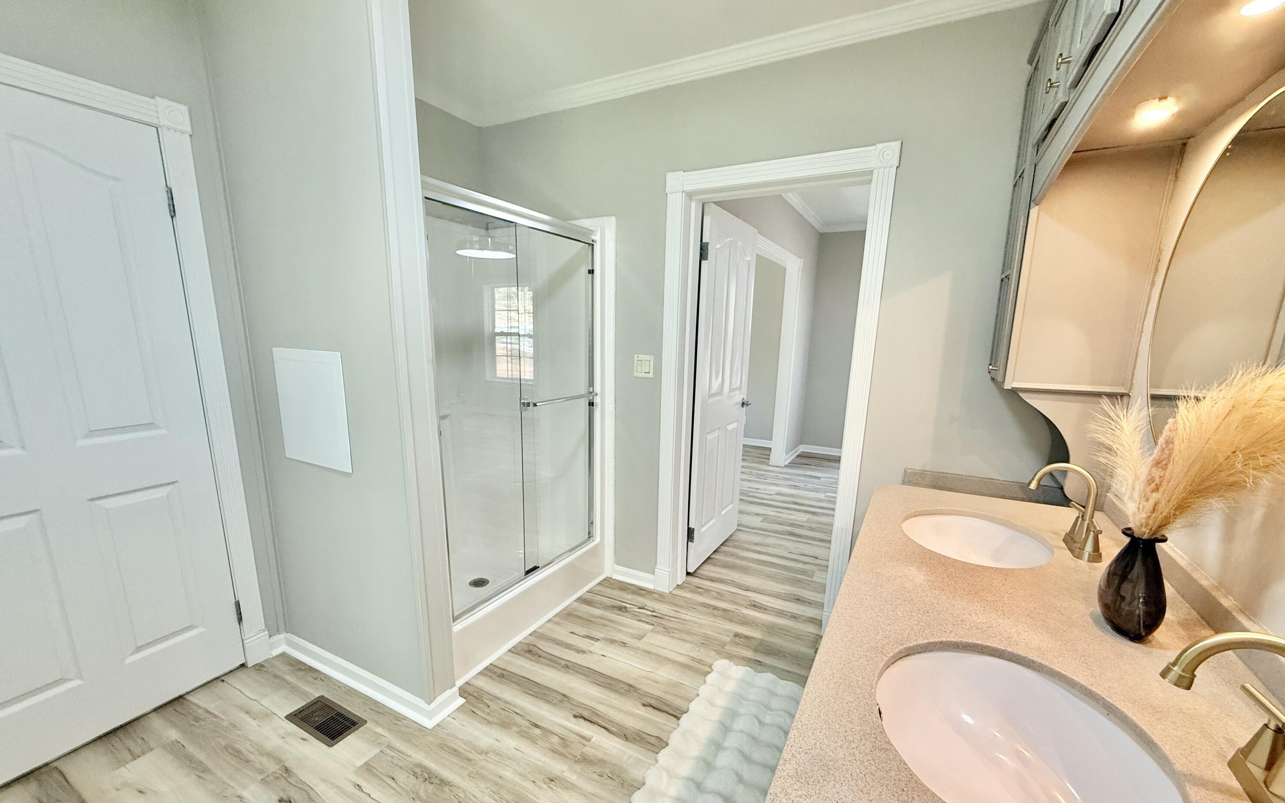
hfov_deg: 101.5
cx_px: 640
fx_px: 525
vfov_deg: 74.6
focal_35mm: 15
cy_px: 443
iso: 250
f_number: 2.2
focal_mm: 2.22
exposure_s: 1/120
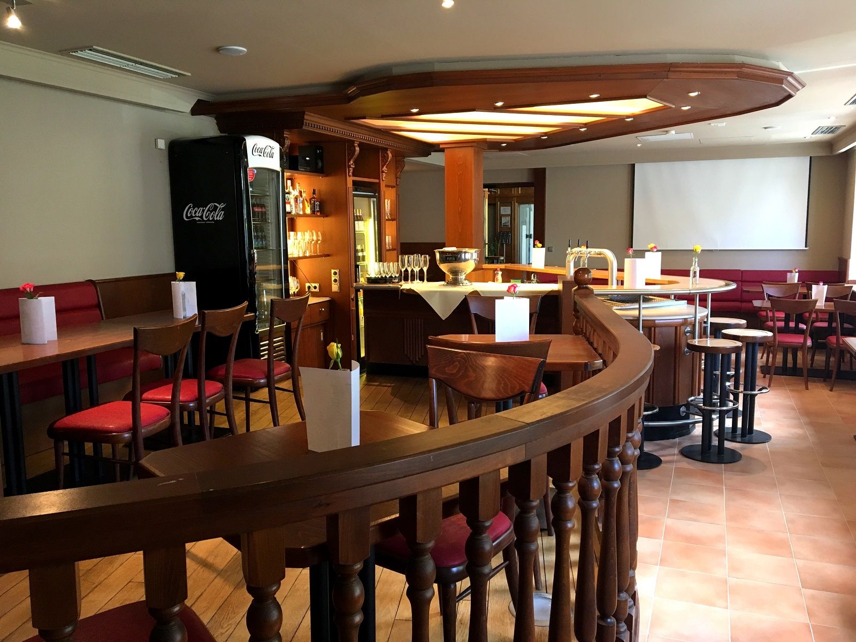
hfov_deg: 61.7
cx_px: 428
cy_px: 321
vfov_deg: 48.2
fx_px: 717
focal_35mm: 29
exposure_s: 1/33
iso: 125
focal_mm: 4.15
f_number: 2.2
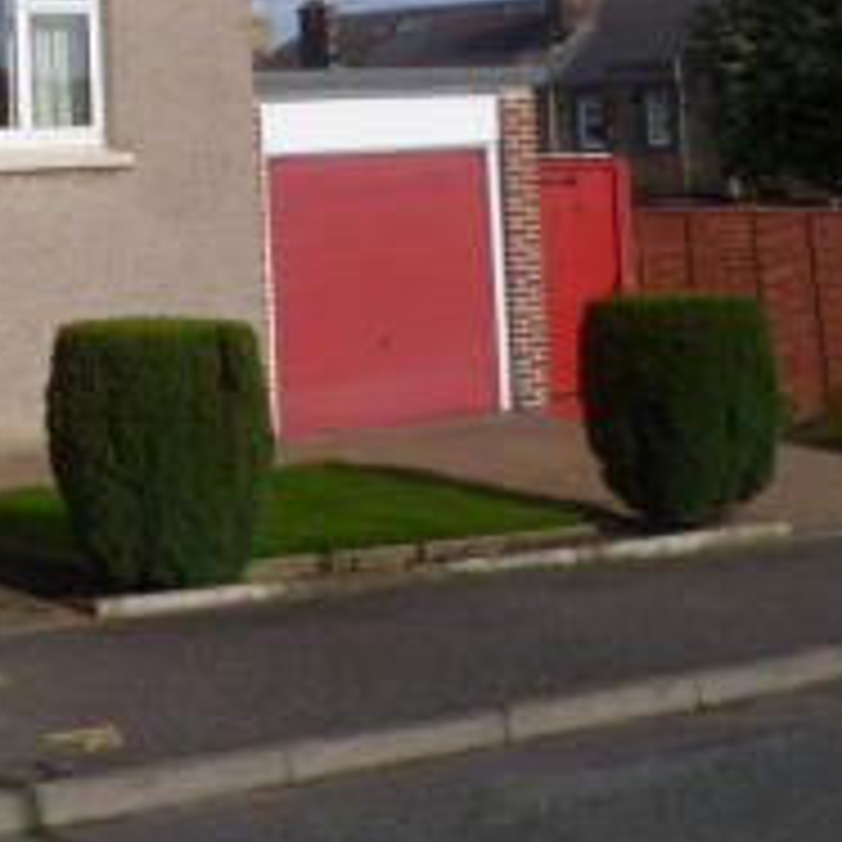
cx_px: -20
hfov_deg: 21.6
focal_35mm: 77
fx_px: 2119
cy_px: -29
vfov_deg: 21.6
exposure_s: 1/1000
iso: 80
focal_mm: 5
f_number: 3.3
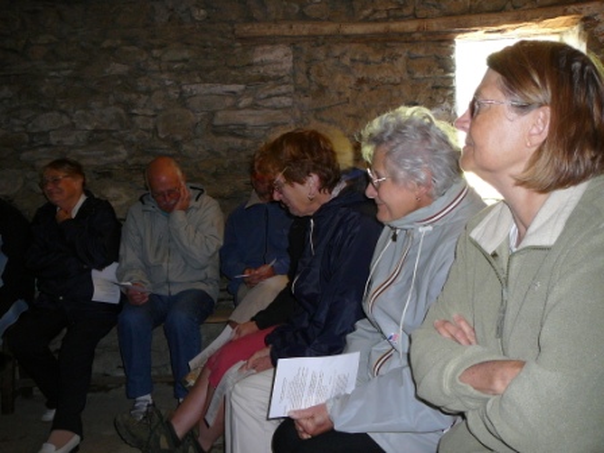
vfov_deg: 40.7
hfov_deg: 52.6
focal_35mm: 35
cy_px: 226
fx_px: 611
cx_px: 302
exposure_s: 1/8
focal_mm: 5.2
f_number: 2.8
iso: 100
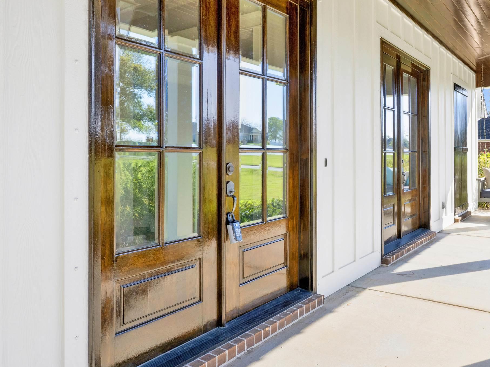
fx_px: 379
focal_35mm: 27
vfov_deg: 51.4
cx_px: 358
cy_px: 149
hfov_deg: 62.5
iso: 400
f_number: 11
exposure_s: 1/200
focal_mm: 16.5
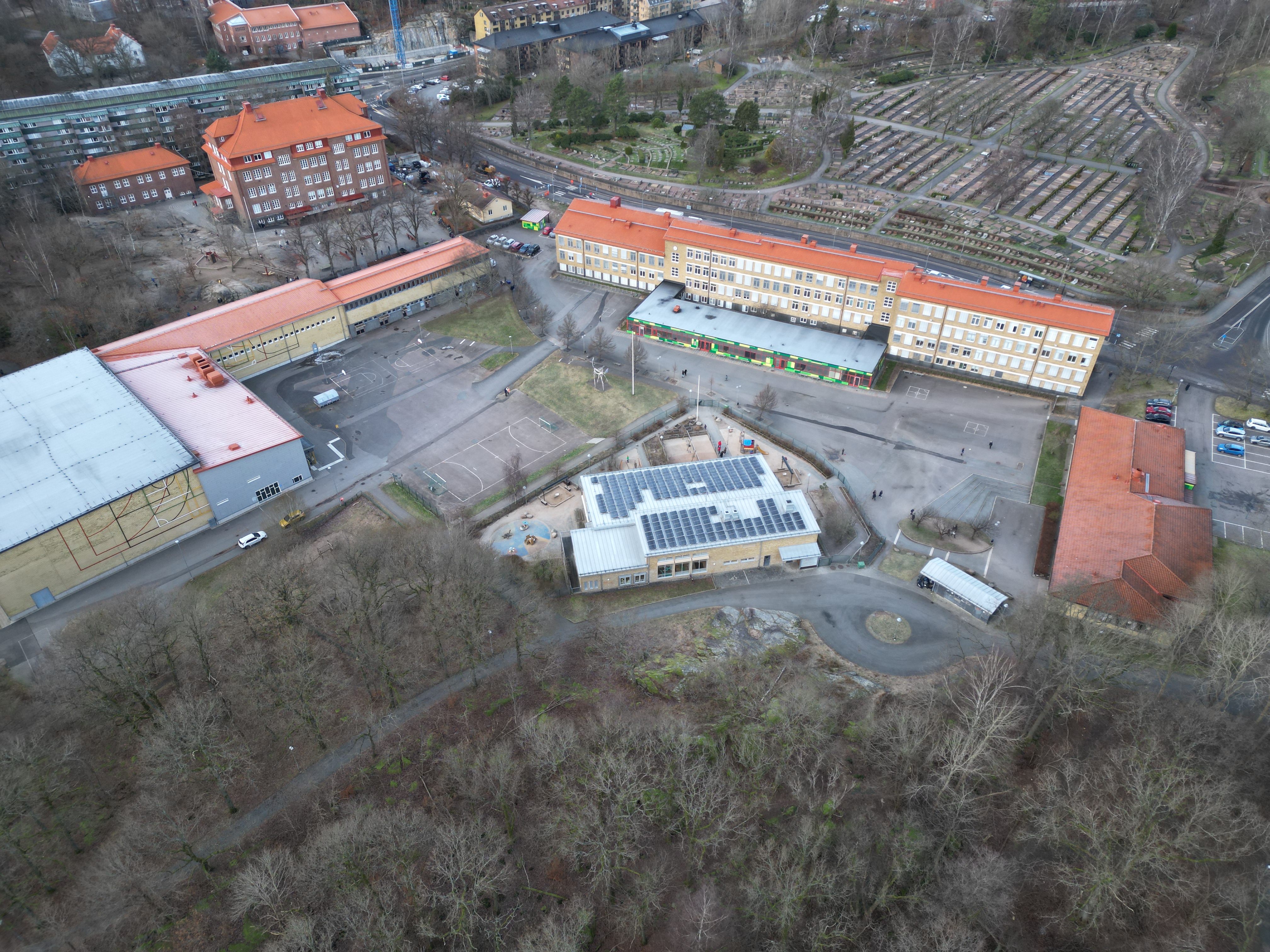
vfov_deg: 56.8
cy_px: 476
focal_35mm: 24
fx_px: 881
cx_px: 635
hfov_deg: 71.6
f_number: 1.7
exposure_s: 1/240
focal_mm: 6.72
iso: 100
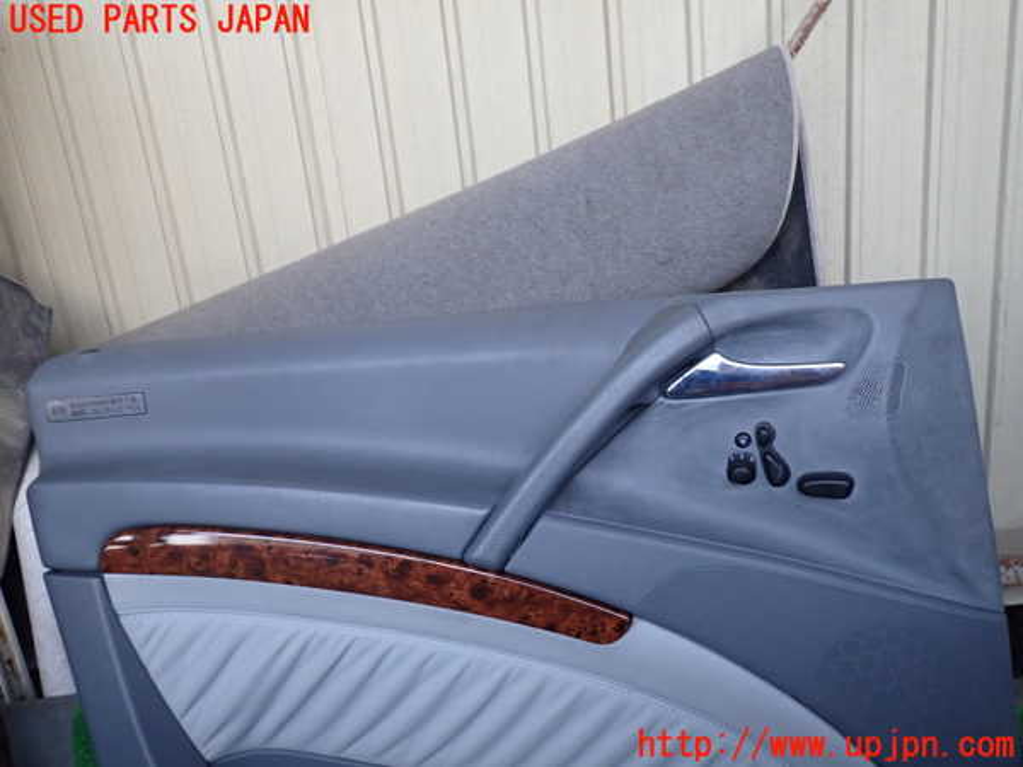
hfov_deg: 69.4
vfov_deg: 54.9
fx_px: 739
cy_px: 384
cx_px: 512
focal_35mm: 25
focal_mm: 4.5
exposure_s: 1/30
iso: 320
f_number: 2
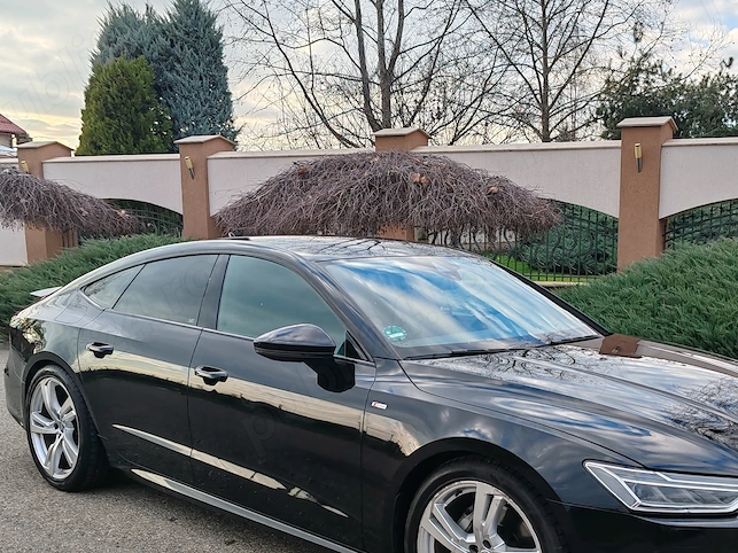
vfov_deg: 34.0
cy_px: 373
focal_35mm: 42
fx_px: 895
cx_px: 496
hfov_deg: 44.1
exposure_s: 1/170
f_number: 1.9
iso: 50
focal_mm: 6.12
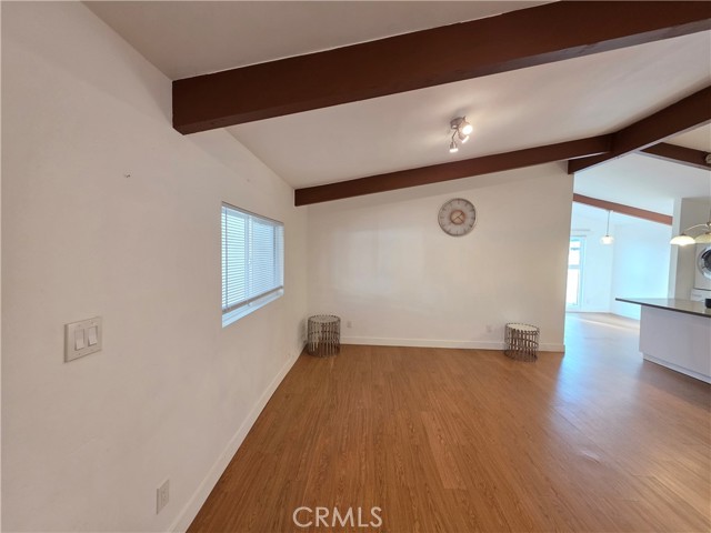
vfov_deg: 89.9
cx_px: 356
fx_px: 267
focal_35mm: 13
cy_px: 266
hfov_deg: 106.2
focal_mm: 2.2
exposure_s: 1/60
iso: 200
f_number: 1.9
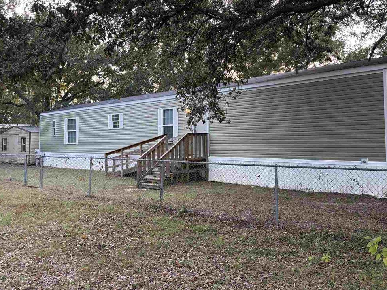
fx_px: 380
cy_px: 126
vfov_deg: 41.7
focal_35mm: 34
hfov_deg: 53.7
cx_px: 225
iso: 64
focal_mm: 5.96
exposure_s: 1/121
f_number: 1.6
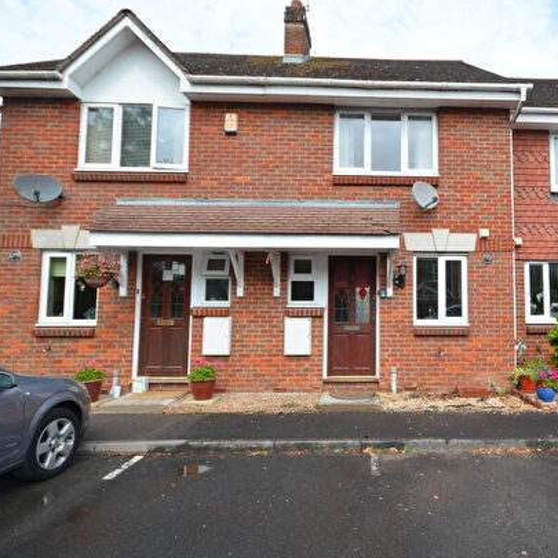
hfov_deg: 67.4
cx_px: 380
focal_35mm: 22
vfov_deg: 69.6
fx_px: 401
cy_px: 271
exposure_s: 1/160
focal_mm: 10
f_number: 6.3
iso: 100
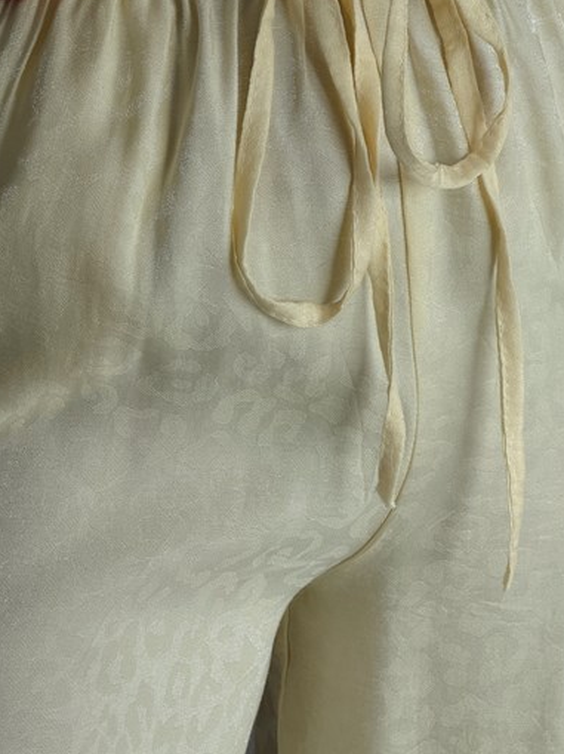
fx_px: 3524
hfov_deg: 9.1
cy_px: 274
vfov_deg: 12.2
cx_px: 229
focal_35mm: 162
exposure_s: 1/234
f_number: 2.8
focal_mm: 16.89
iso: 50
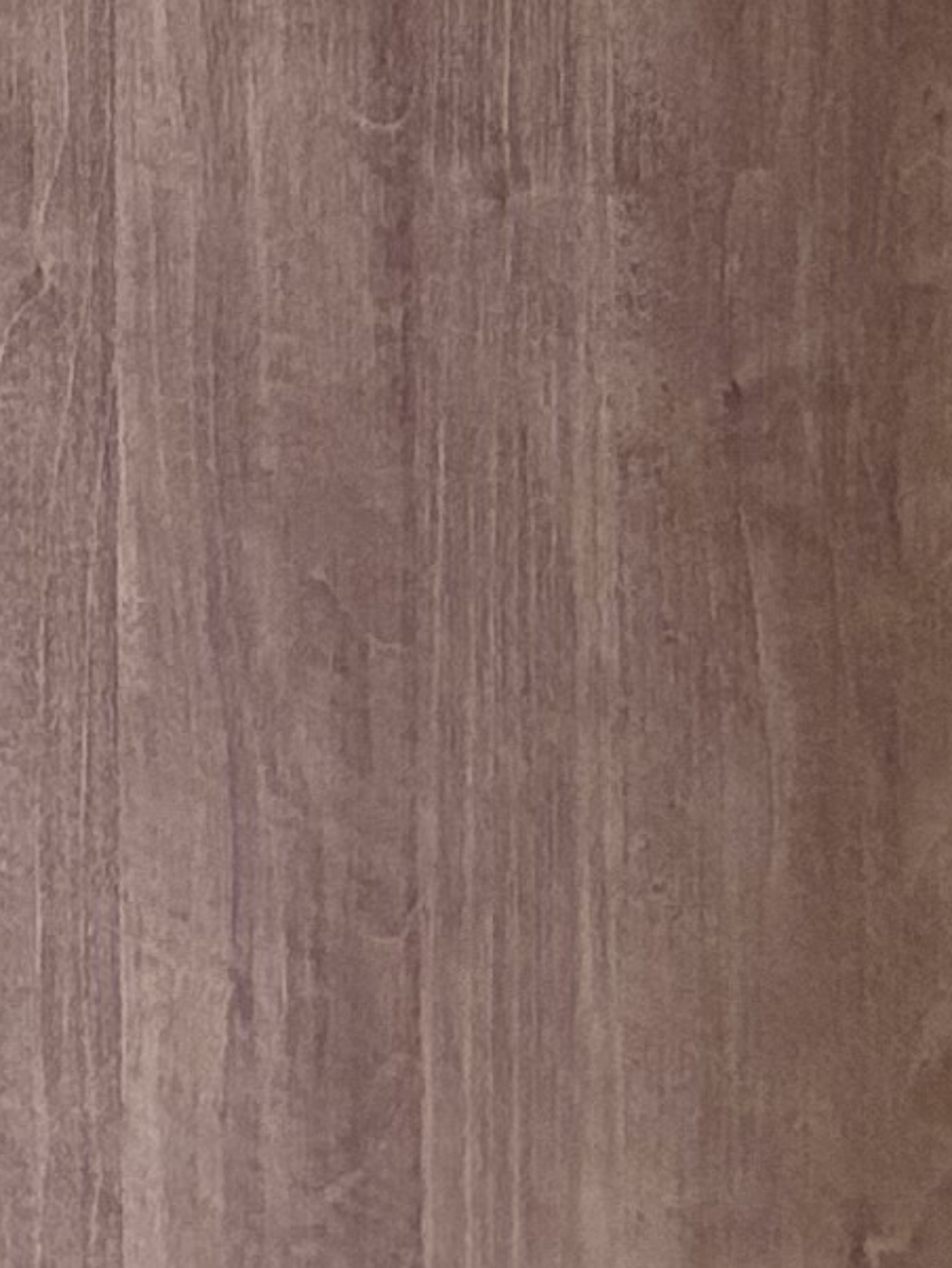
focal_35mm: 174
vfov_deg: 9.5
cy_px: -2165
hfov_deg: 7.9
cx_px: -1377
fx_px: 6376
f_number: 1.6
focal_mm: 5.96
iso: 125
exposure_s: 1/100
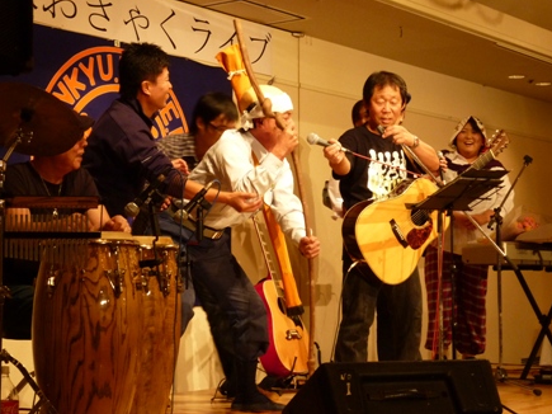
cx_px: 256
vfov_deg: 20.1
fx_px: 1164
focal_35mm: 73
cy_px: 168
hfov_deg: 26.7
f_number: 4.7
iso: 400
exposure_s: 1/30
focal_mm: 11
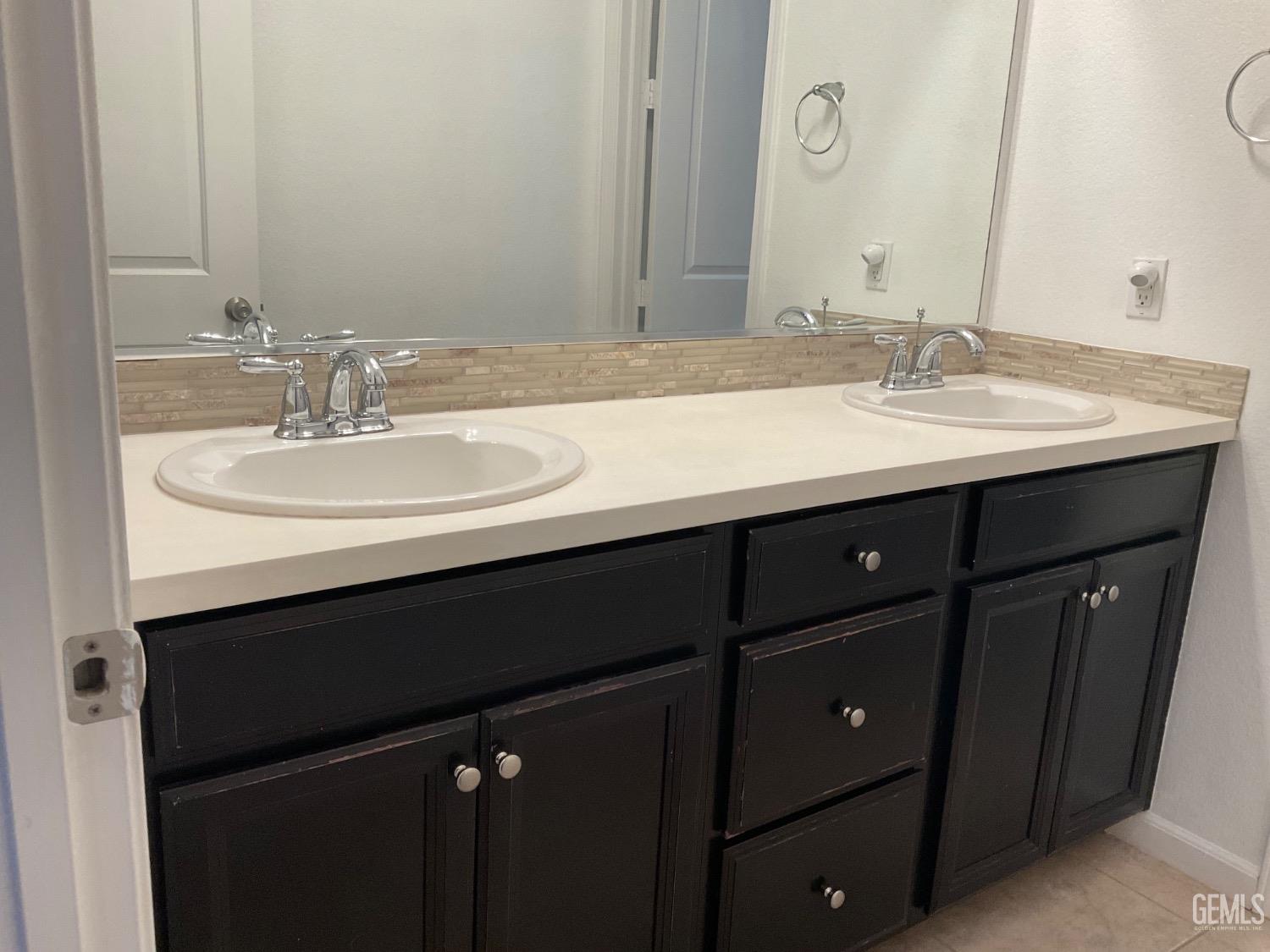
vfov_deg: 48.2
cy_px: 476
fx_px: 1064
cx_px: 635
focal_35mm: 29
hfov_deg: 61.7
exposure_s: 1/120
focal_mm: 3
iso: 64
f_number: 1.8
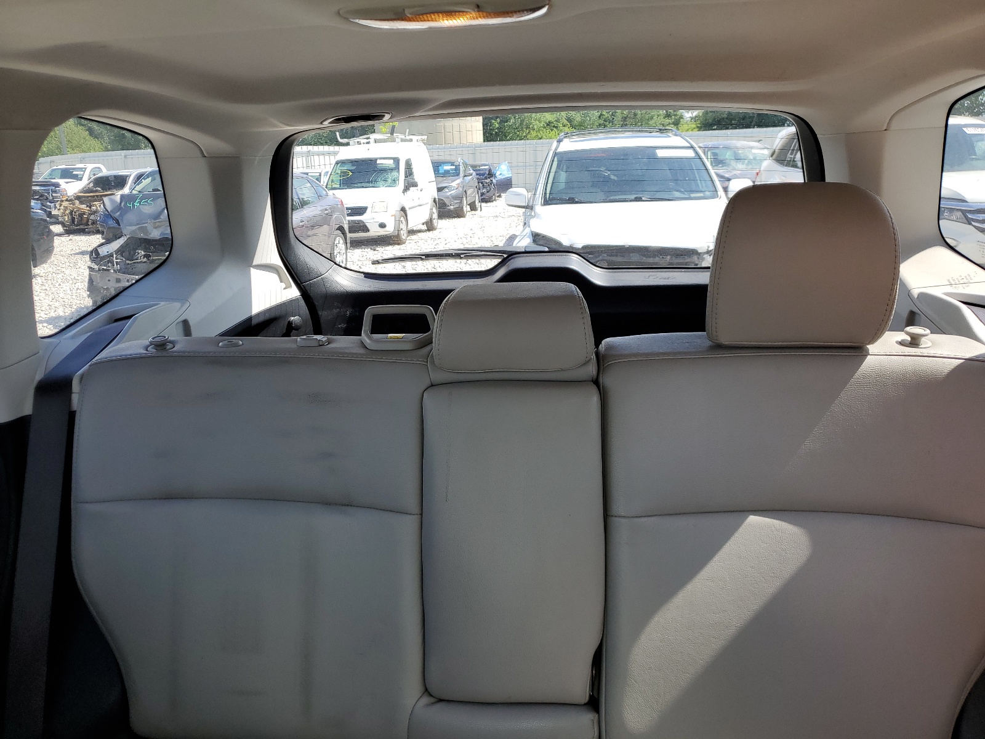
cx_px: 492
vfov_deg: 53.1
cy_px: 370
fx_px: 740
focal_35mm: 26
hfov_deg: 67.3
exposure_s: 1/312
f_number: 1.5
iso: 50
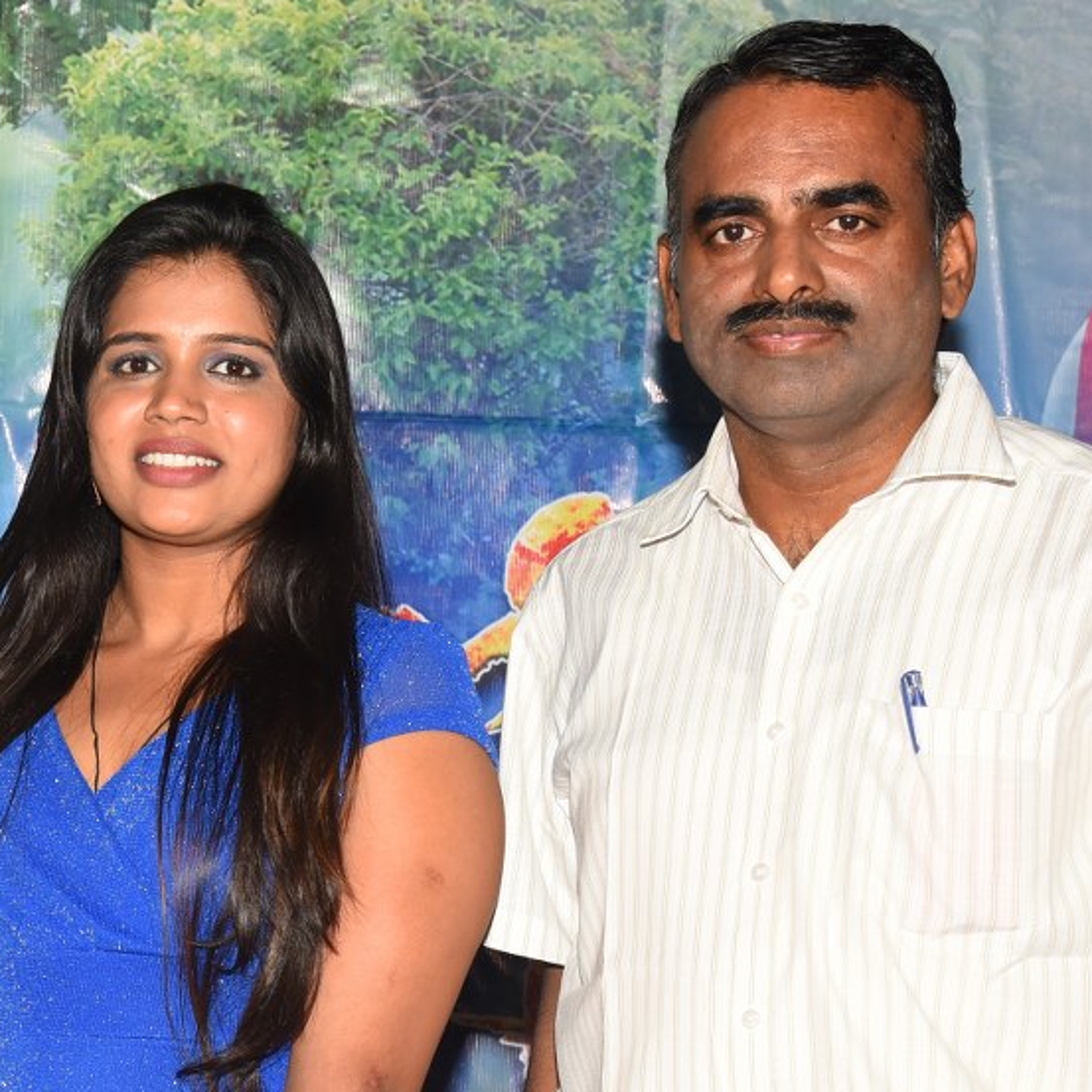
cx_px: -158
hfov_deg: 14.4
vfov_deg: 14.6
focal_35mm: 118
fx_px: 4211
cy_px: 960
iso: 1000
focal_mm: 48
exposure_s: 1/125
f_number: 7.1
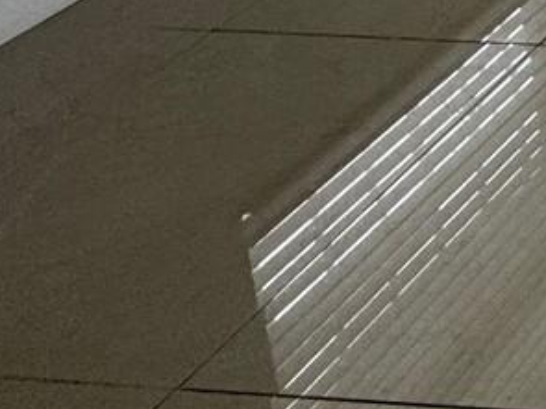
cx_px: 1290
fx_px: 1198
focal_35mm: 76
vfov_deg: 13.7
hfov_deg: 15.3
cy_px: -585
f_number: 2.2
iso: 64
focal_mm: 2.22
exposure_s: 1/120
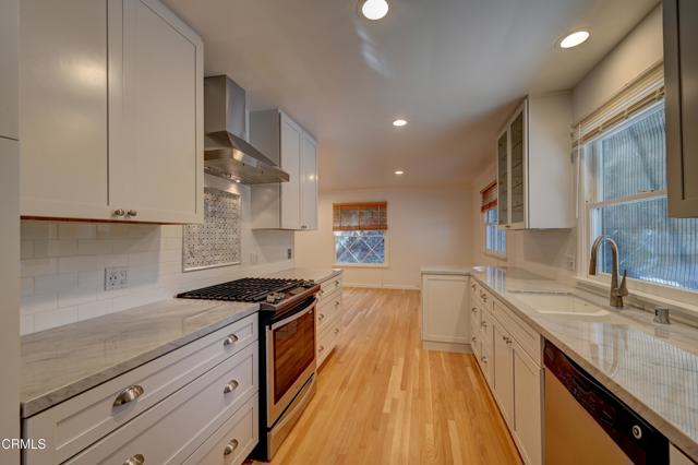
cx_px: 349
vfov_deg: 79.2
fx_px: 281
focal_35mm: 14
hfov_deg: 102.3
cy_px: 232
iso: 100
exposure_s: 1/2
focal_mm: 14.5
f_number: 11
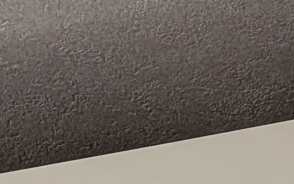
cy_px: 493
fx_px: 1450
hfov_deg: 10.9
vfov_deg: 6.7
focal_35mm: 181
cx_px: 499
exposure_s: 1/120
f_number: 1.7
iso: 150
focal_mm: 4.53
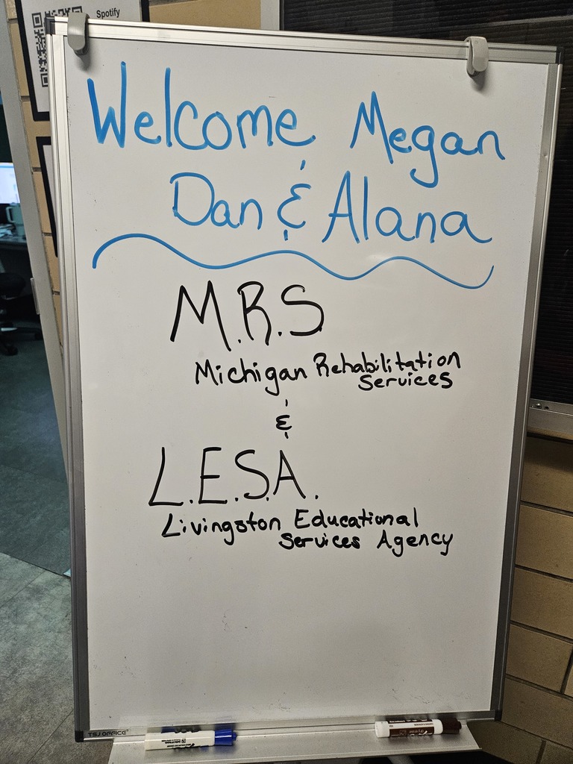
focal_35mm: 23
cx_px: 286
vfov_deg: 73.9
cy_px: 382
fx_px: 508
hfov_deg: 58.9
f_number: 1.8
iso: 500
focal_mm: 5.4
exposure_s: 1/240
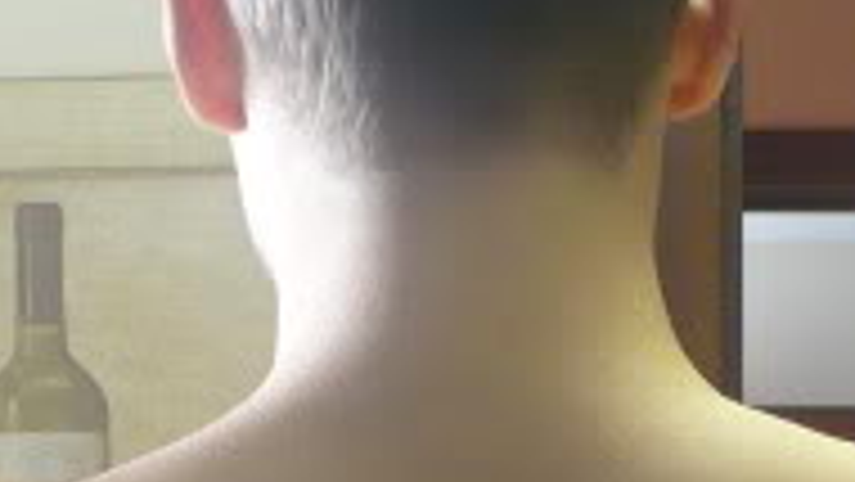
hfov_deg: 12.6
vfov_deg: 7.1
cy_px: 694
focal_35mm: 170
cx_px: 274
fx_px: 3855
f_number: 2.8
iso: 200
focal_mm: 6.1
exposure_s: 1/13
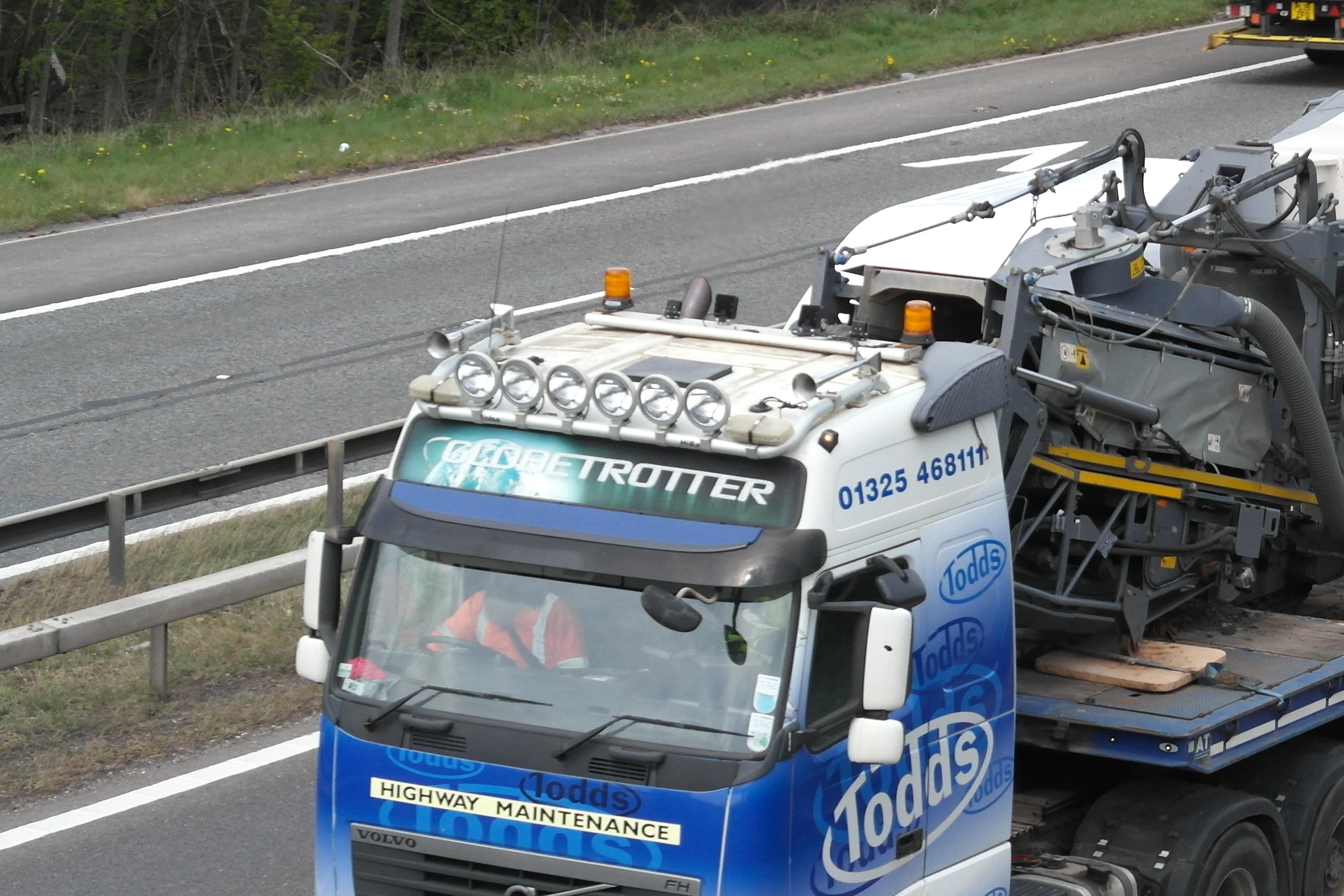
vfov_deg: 10.4
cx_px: 1124
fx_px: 4928
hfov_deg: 15.4
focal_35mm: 132
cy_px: 611
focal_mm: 50
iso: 400
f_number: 5.6
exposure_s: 1/640
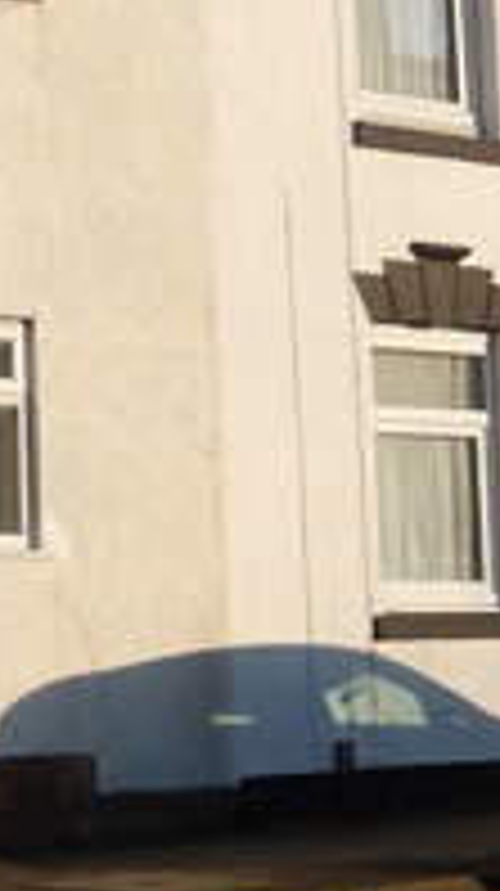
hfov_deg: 9.2
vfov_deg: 16.9
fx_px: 3001
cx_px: -342
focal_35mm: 127
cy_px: 486
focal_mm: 6.5
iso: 125
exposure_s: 1/1000
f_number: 4
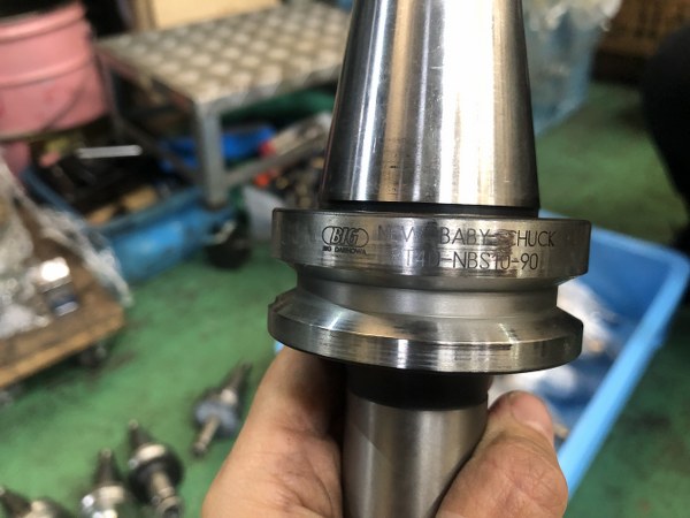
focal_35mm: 28
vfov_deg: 49.7
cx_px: 345
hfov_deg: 63.4
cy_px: 259
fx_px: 558
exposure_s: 1/15
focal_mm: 4
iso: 100
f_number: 1.8
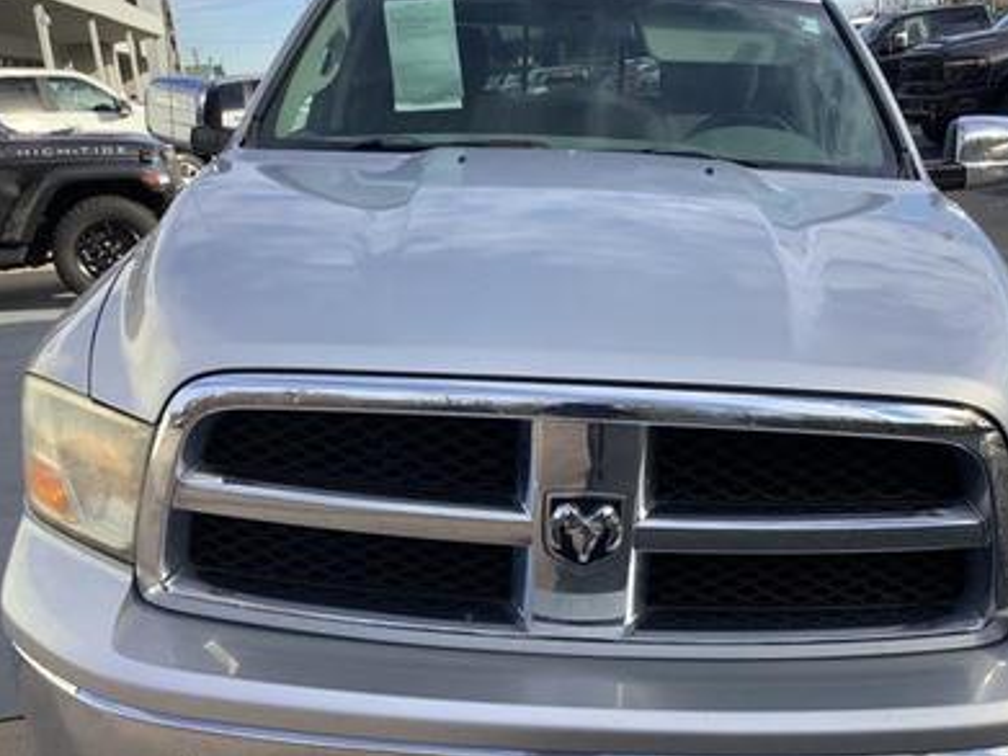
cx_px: 562
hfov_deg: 46.7
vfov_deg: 35.9
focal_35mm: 40
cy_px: 390
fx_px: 1164
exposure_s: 1/604
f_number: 2.4
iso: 25
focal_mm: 3.3
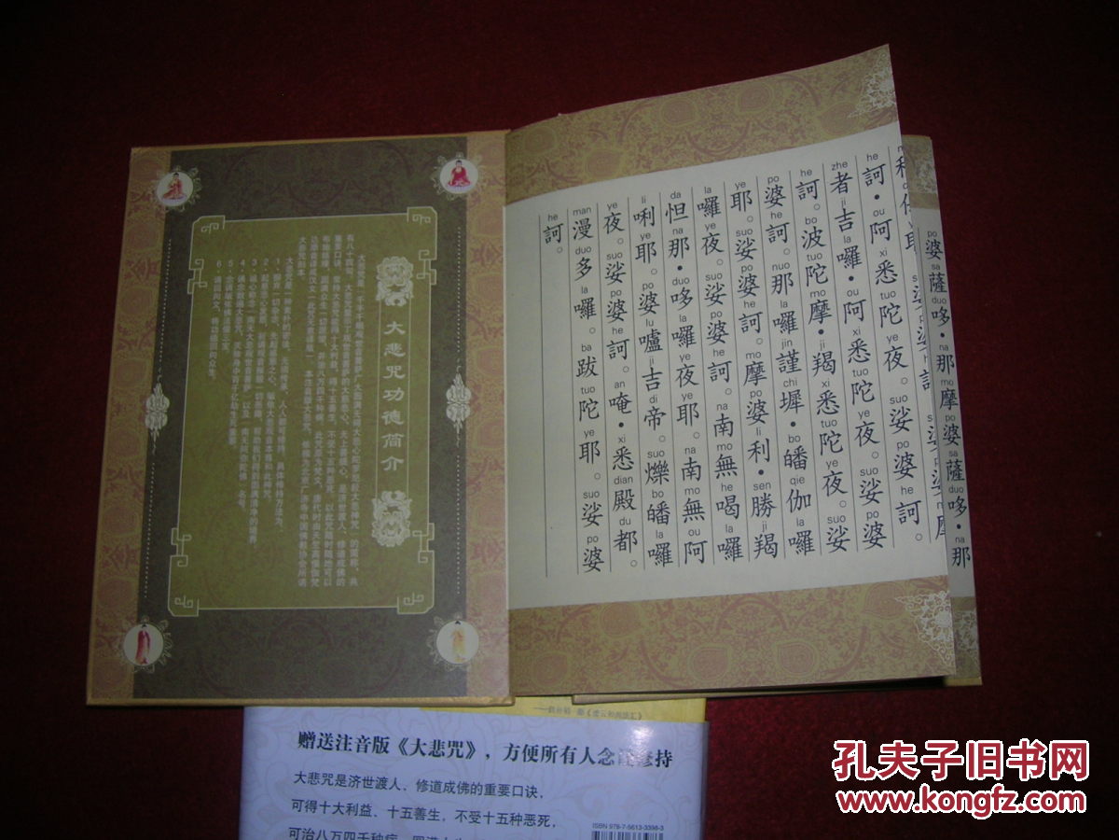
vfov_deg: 41.8
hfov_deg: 54.0
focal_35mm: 34
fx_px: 1099
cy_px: 420
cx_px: 560
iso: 50
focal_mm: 5.7
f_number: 2.9
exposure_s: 1/60.1
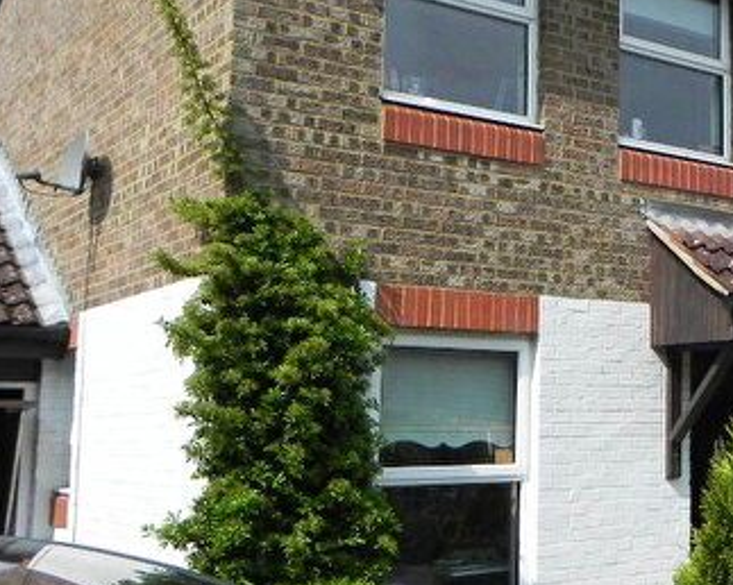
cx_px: 776
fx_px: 1192
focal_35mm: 55
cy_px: 285
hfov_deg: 31.0
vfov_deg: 27.6
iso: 160
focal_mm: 4.6
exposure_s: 1/507
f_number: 6.3
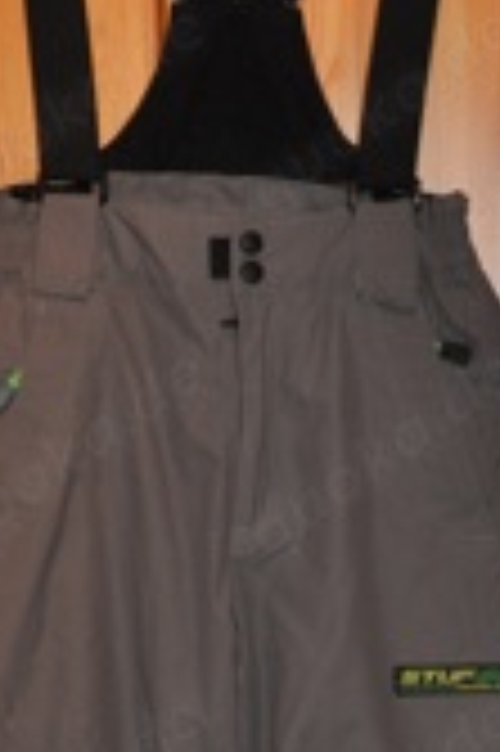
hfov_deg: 12.5
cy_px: 639
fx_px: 2283
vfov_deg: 18.5
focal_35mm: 109
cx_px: 234
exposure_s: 1/60
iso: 800
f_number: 4
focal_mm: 27
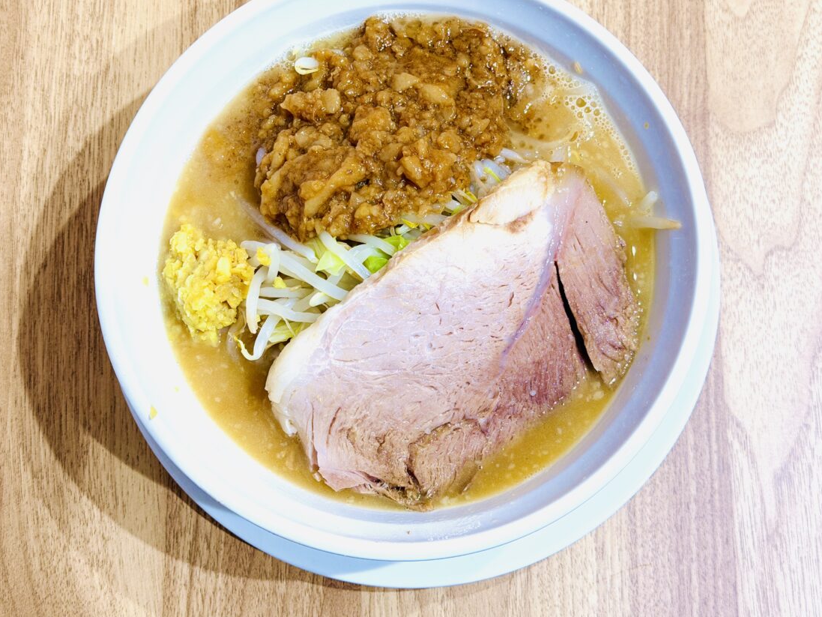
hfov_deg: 34.3
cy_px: 275
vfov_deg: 26.1
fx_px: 1330
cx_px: 427
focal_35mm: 56
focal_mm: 6.76
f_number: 1.78
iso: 50
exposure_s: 1/60
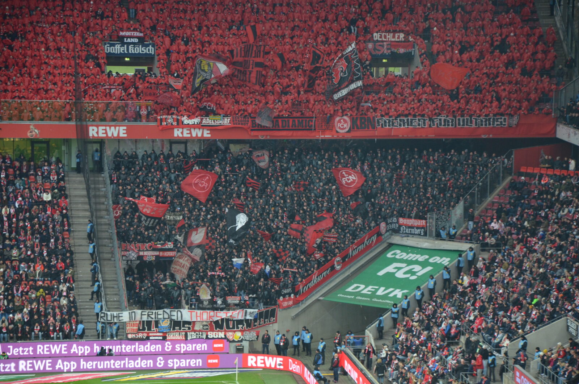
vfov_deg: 8.7
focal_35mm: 158
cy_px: 192
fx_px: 2528
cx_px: 290
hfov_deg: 13.1
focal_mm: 105
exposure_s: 1/125
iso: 900
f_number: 5.6
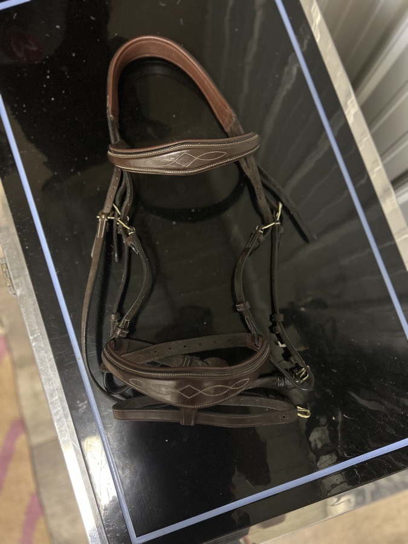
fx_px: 409
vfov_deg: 67.3
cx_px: 204
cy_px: 272
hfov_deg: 53.1
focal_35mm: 26
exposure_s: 1/30
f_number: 1.5
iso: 640
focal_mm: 5.7
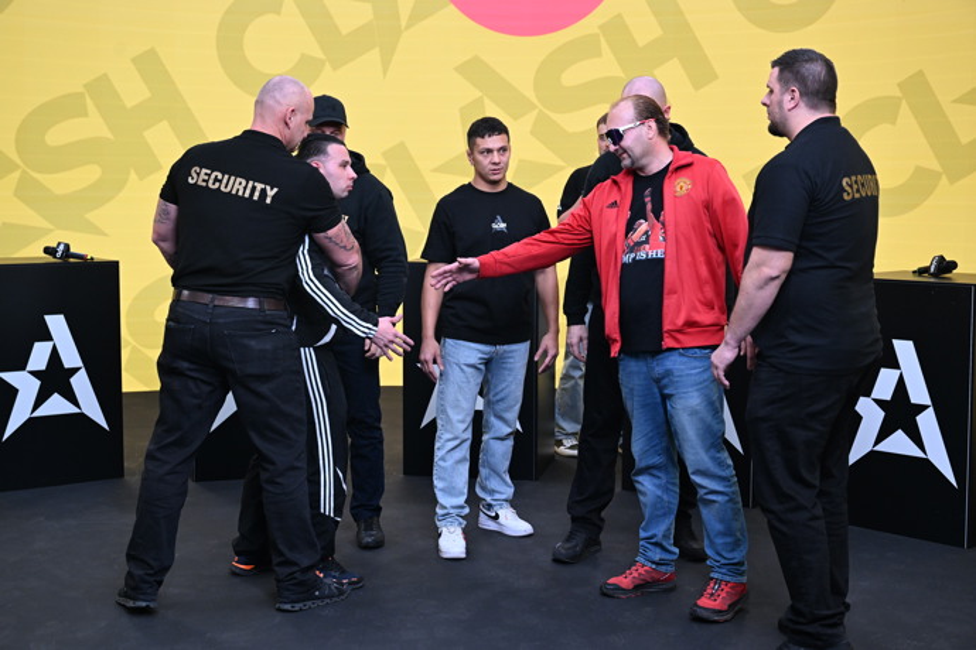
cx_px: 488
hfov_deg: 39.6
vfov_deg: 27.0
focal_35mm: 50
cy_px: 325
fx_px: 1355
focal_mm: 50
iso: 2500
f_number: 5
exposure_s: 1/250
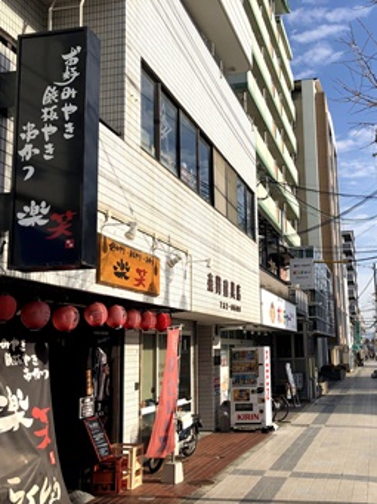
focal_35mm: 38
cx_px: 274
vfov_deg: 49.0
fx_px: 553
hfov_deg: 36.9
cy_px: 253
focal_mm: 4
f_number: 1.8
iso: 20
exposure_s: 1/2525
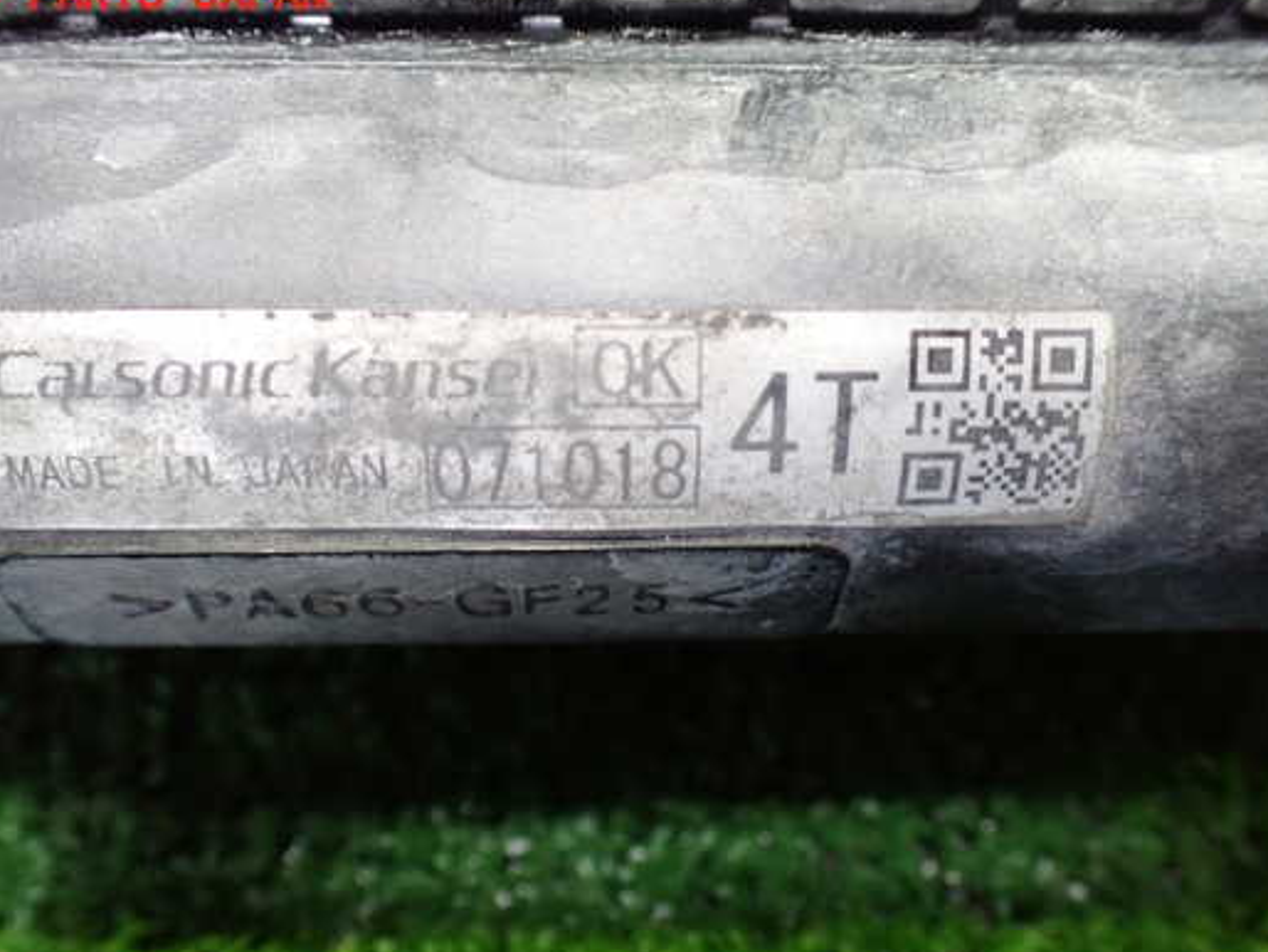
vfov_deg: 40.7
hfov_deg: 52.6
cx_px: 619
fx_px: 1283
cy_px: 518
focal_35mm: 35
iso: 800
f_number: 2.3
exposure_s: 1/60
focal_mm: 5.4
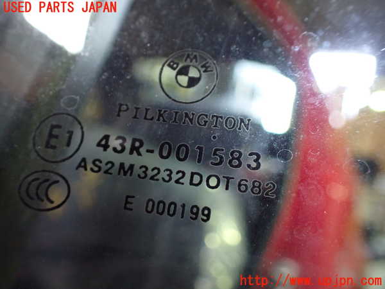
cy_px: 144
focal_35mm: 30
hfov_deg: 60.0
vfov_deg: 46.8
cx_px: 192
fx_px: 334
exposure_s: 1/60
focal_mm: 5.4
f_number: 2.3
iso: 800
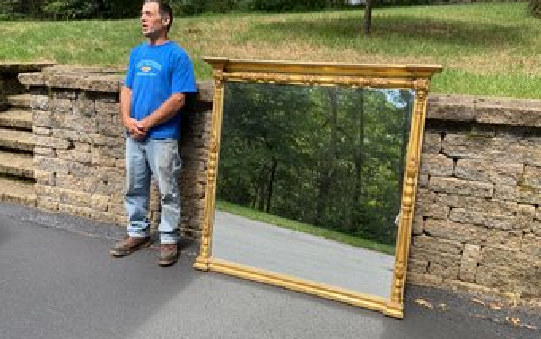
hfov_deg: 61.2
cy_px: 166
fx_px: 457
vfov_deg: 40.7
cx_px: 271
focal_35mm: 31
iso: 16
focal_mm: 3
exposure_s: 1/195
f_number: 1.8
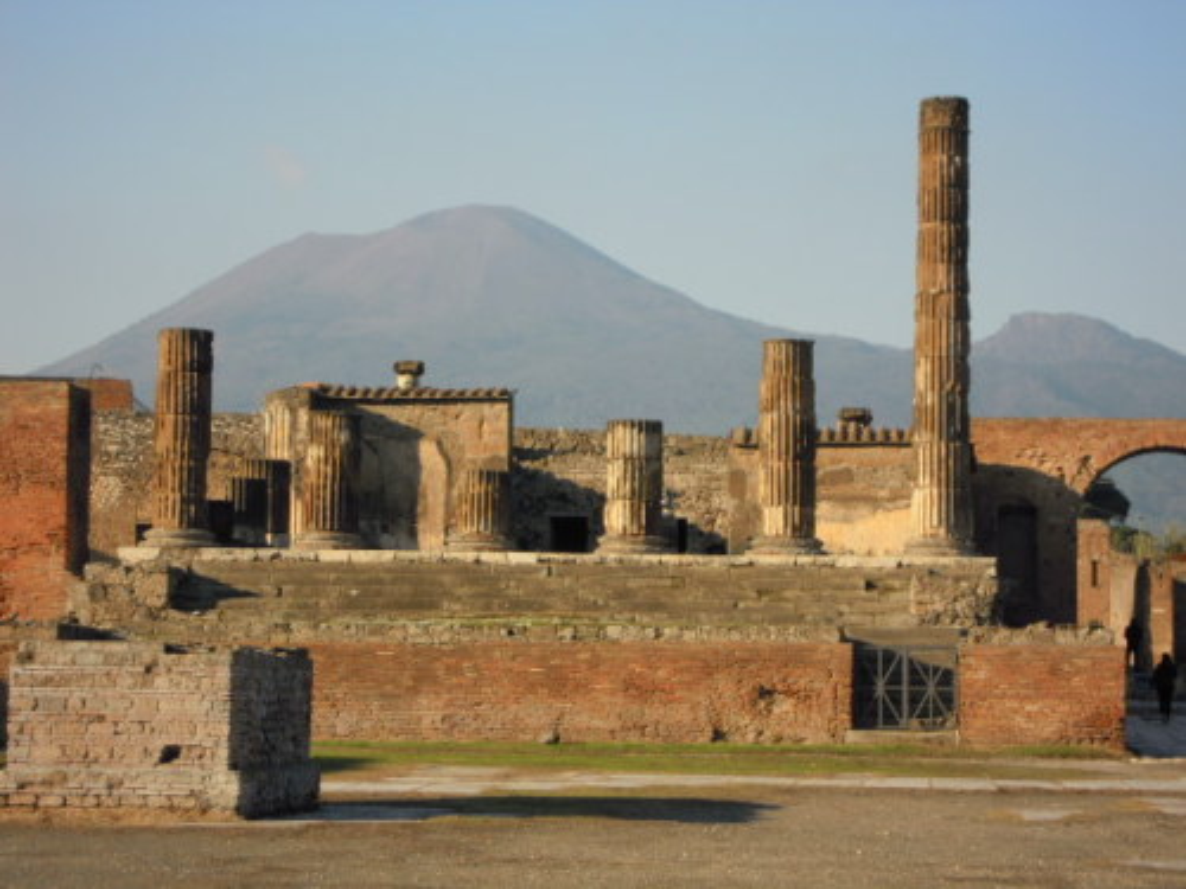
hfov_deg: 17.4
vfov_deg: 13.1
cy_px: 444
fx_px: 3872
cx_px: 593
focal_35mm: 113
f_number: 5.9
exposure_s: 1/250
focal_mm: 20.3
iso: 100
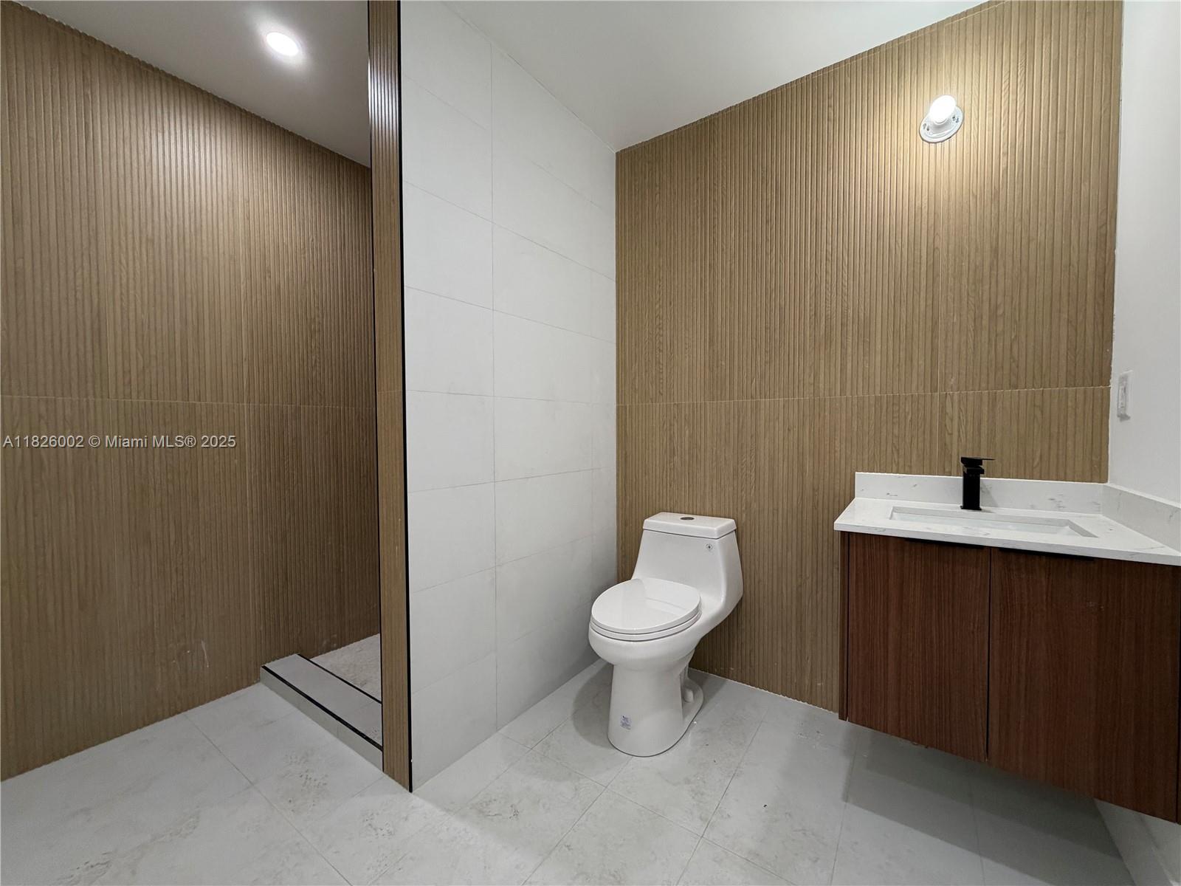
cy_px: 443
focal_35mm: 14
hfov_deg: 102.1
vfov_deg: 85.7
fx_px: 478
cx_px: 590
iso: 320
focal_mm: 2.22
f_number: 2.2
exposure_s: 1/120
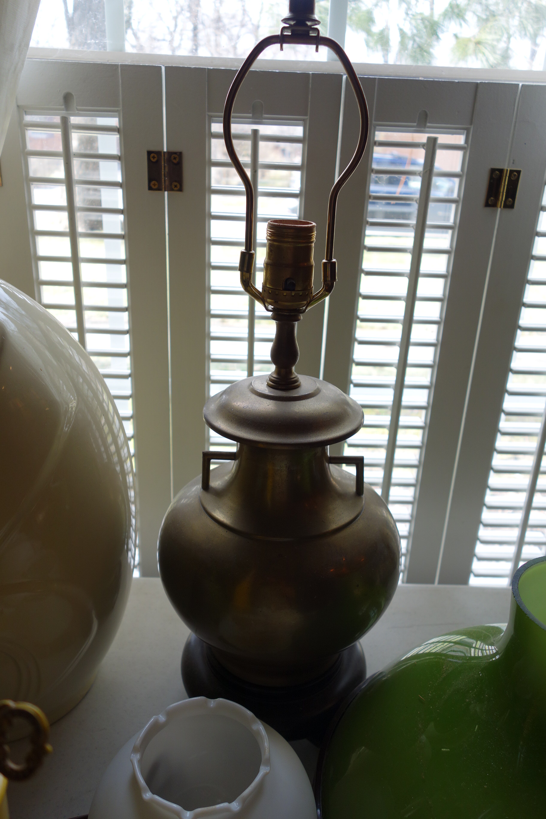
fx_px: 637
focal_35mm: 28
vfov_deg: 65.5
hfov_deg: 46.4
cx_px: 273
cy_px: 410
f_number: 3.2
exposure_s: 1/100
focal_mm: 10.4
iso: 125
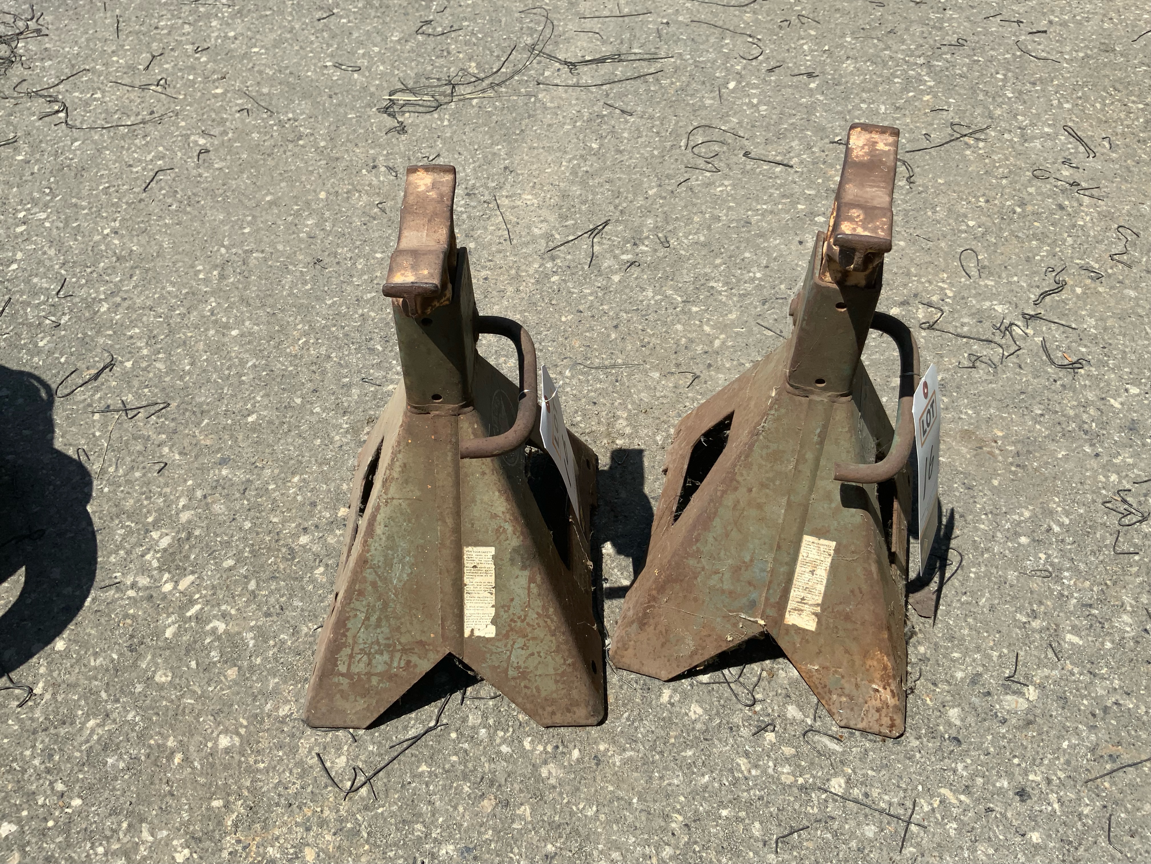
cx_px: 576
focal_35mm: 29
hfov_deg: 61.7
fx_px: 964
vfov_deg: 48.2
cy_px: 432
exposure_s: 1/2538
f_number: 1.8
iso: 16
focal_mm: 3
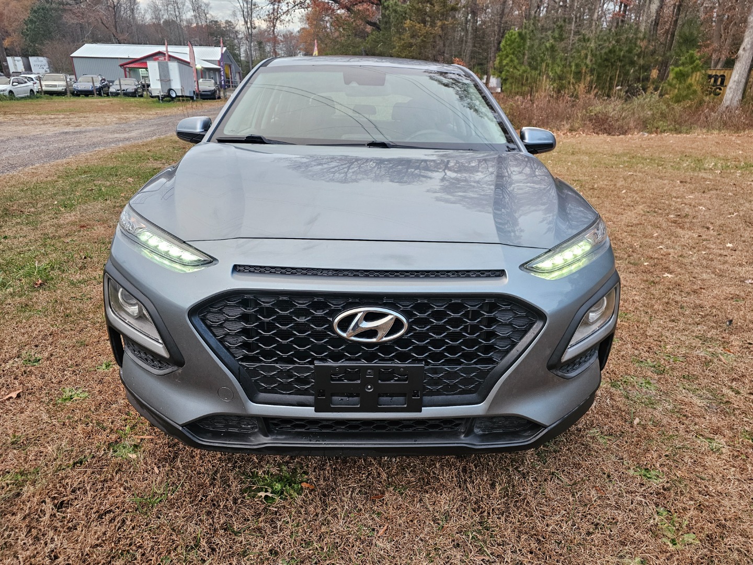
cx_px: 376
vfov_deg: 58.9
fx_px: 500
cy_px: 282
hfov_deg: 73.9
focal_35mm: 23
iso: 250
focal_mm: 6.3
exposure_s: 1/142
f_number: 1.7
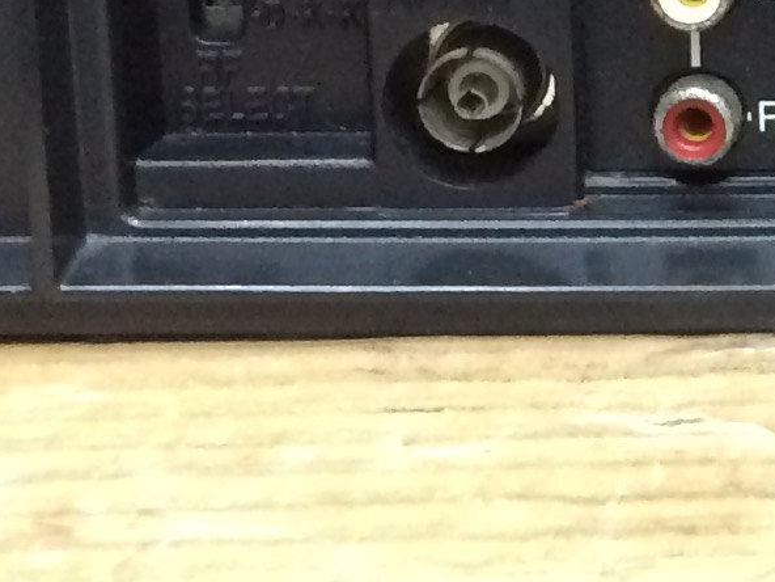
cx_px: 1339
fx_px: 3582
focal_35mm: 160
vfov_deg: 9.1
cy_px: -182
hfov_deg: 11.5
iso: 320
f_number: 2.2
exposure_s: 1/25
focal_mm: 4.15
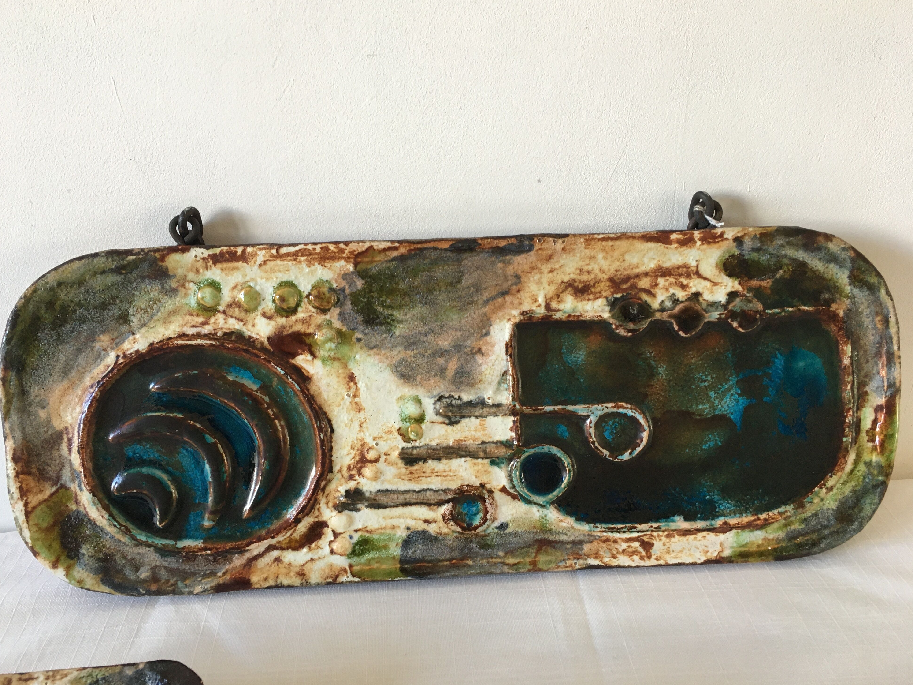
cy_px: 342
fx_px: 791
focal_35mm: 30
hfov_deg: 60.0
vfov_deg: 46.8
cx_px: 447
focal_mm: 4.15
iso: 50
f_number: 2.2
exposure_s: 1/33
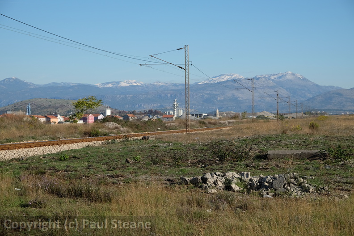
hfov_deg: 24.5
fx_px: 816
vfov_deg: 16.5
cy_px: 118
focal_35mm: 83
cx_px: 177
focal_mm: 55
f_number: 8
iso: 200
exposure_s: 1/400
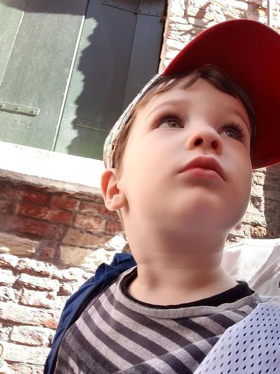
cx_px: 140
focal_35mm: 32
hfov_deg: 44.2
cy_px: 187
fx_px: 345
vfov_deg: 56.8
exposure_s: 1/100
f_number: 2
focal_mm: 2.66
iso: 40
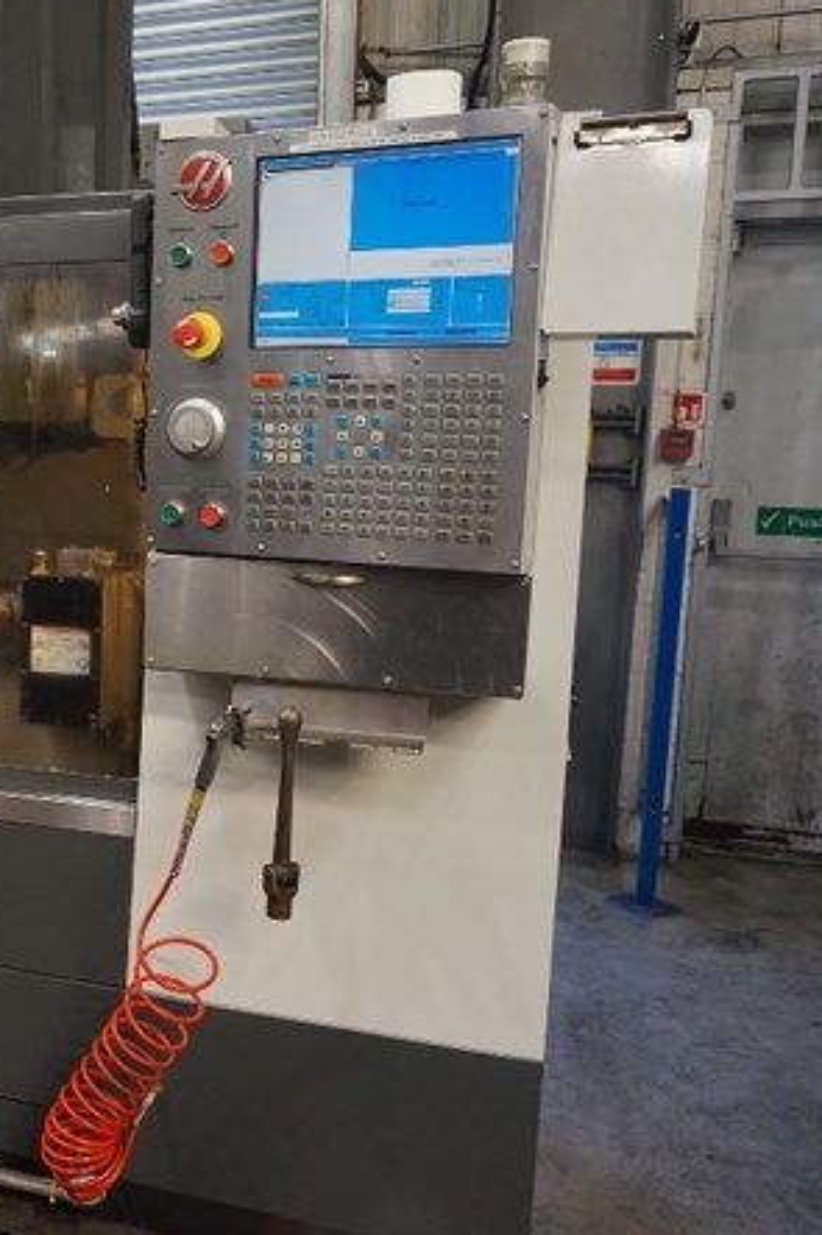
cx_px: -64
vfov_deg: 49.6
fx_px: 1337
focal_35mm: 39
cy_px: 591
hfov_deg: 30.8
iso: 1250
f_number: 4
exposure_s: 1/160
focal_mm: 16
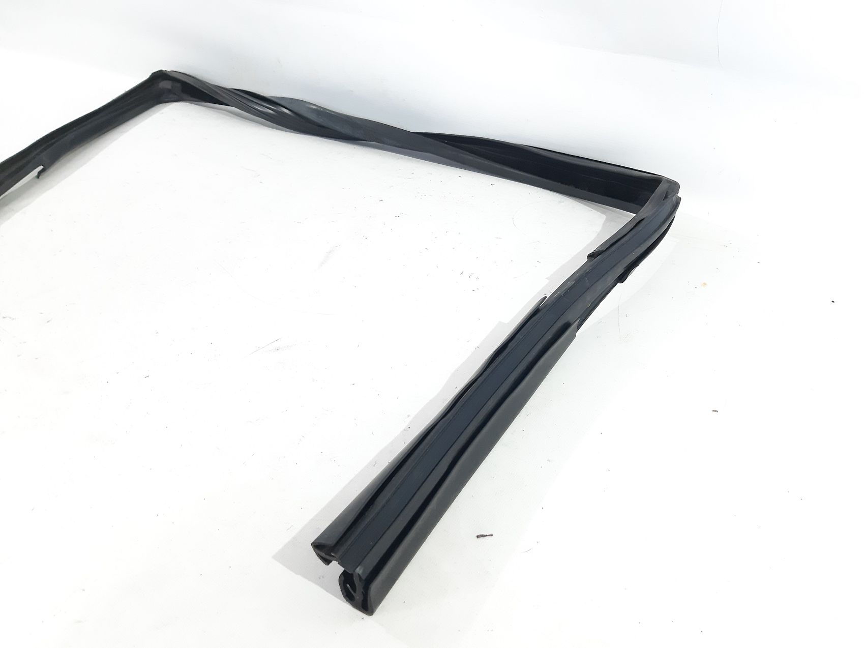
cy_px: 324
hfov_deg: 65.3
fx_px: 674
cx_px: 432
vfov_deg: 51.3
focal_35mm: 27
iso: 250
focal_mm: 3.93
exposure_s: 1/50
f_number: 1.7
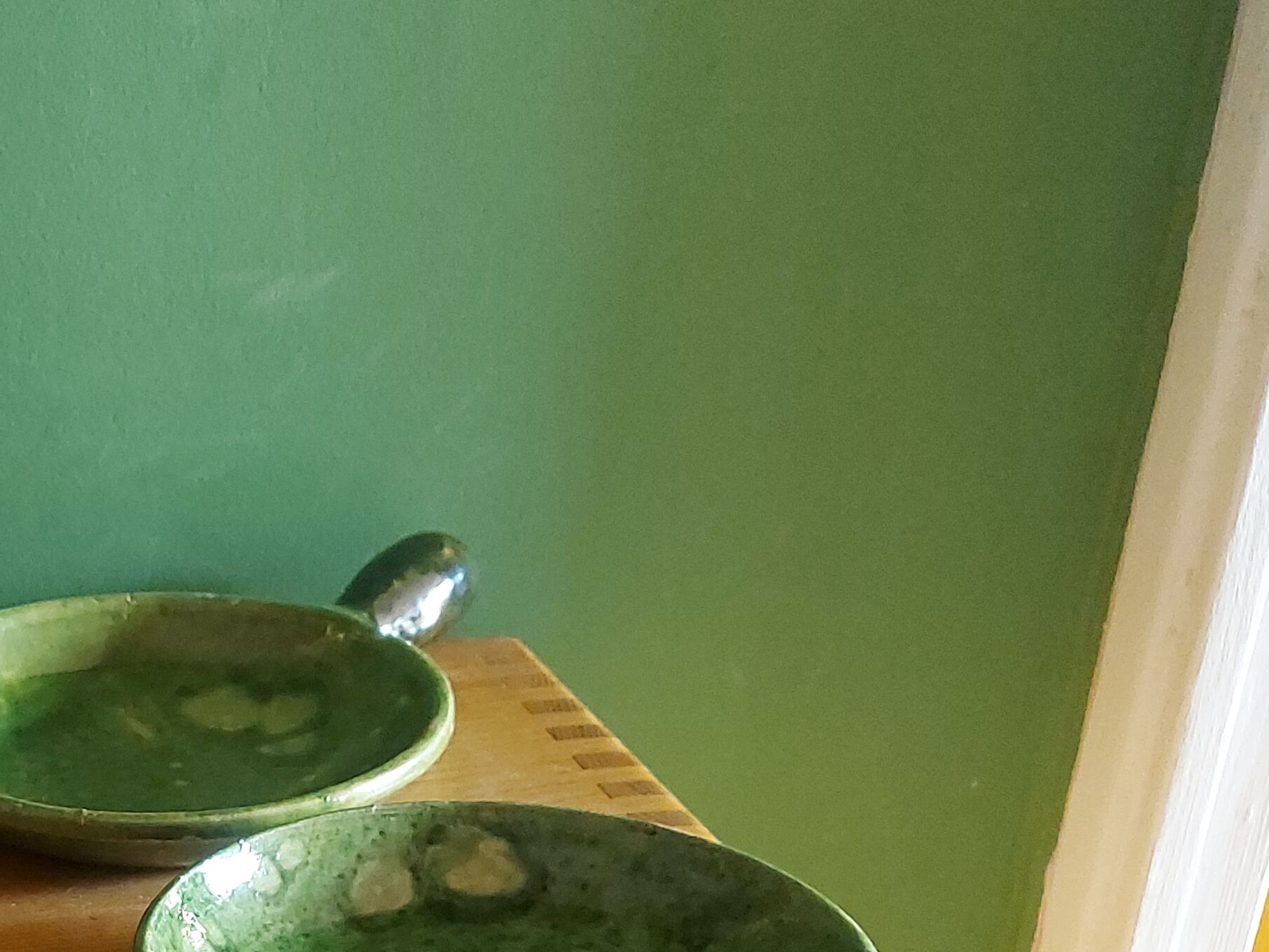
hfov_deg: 28.6
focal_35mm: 61
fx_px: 2236
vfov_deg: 22.9
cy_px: 978
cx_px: -138
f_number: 1.8
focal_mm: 5.23
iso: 500
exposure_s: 1/25
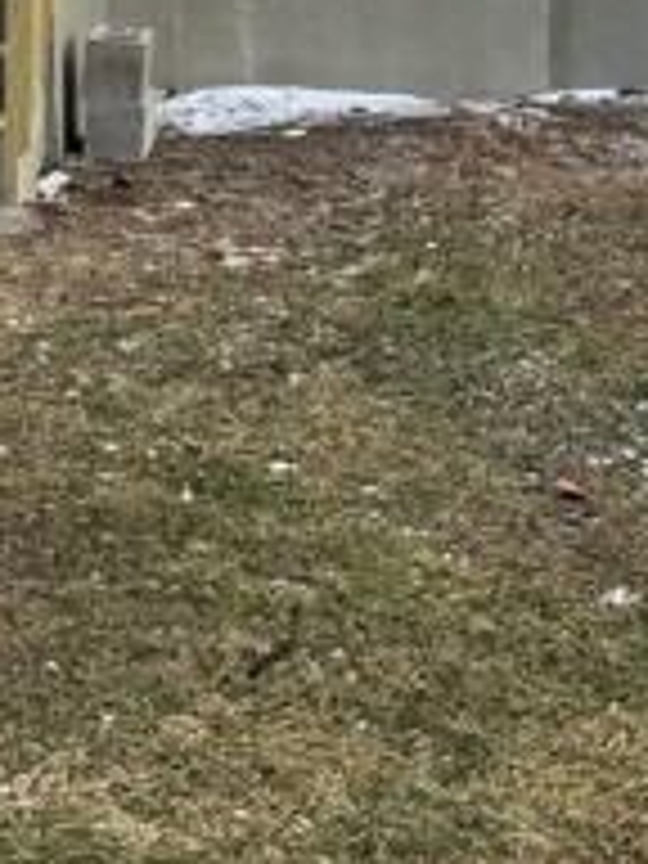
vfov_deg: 19.2
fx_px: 2396
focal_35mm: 96
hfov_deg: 15.3
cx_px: 486
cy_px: -202
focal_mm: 6.76
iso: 80
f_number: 1.78
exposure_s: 1/1818
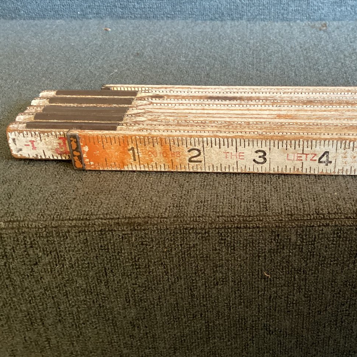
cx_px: 267
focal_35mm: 43
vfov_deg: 39.2
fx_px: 502
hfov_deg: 38.2
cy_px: 178
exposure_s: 1/50
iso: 320
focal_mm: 3.3
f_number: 2.4
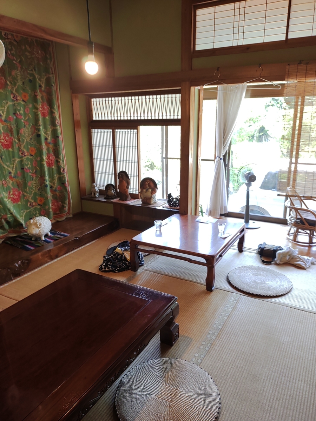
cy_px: 210
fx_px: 329
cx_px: 158
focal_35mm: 27
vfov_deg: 65.3
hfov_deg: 51.4
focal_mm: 4.71
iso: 132
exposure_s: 1/50
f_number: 1.79
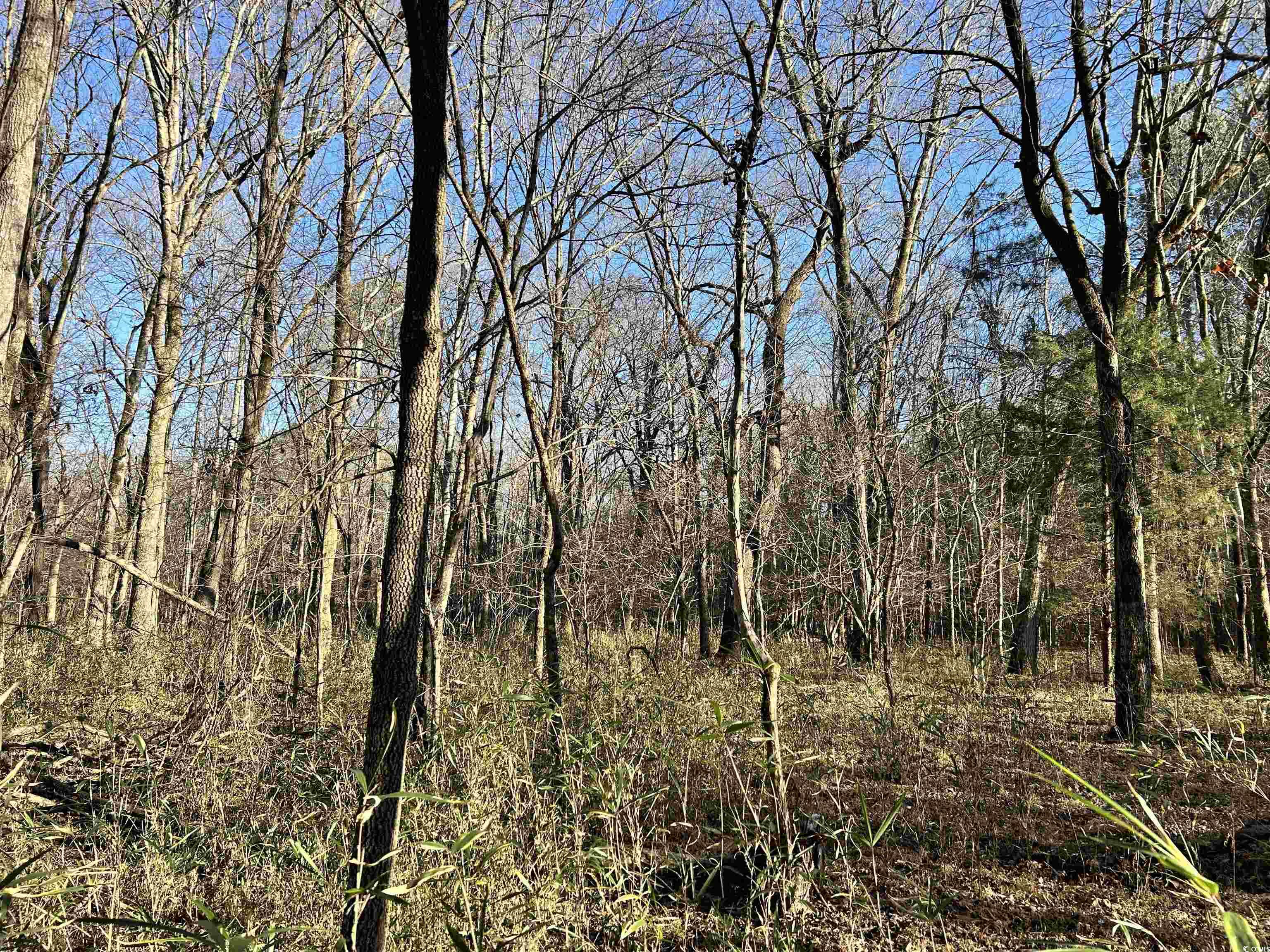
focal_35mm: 26
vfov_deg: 53.1
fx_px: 954
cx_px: 635
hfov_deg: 67.3
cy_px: 476
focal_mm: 5.7
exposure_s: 1/917
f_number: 1.5
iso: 50
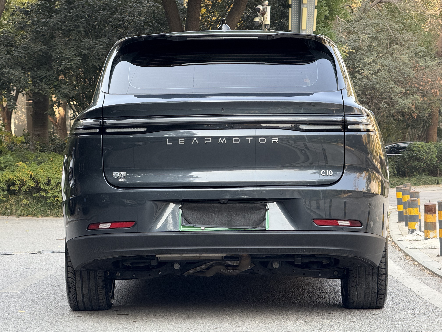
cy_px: 166
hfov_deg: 16.4
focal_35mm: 120
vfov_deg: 12.3
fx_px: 1532
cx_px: 221
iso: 64
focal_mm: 15.66
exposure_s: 1/114
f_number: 2.8
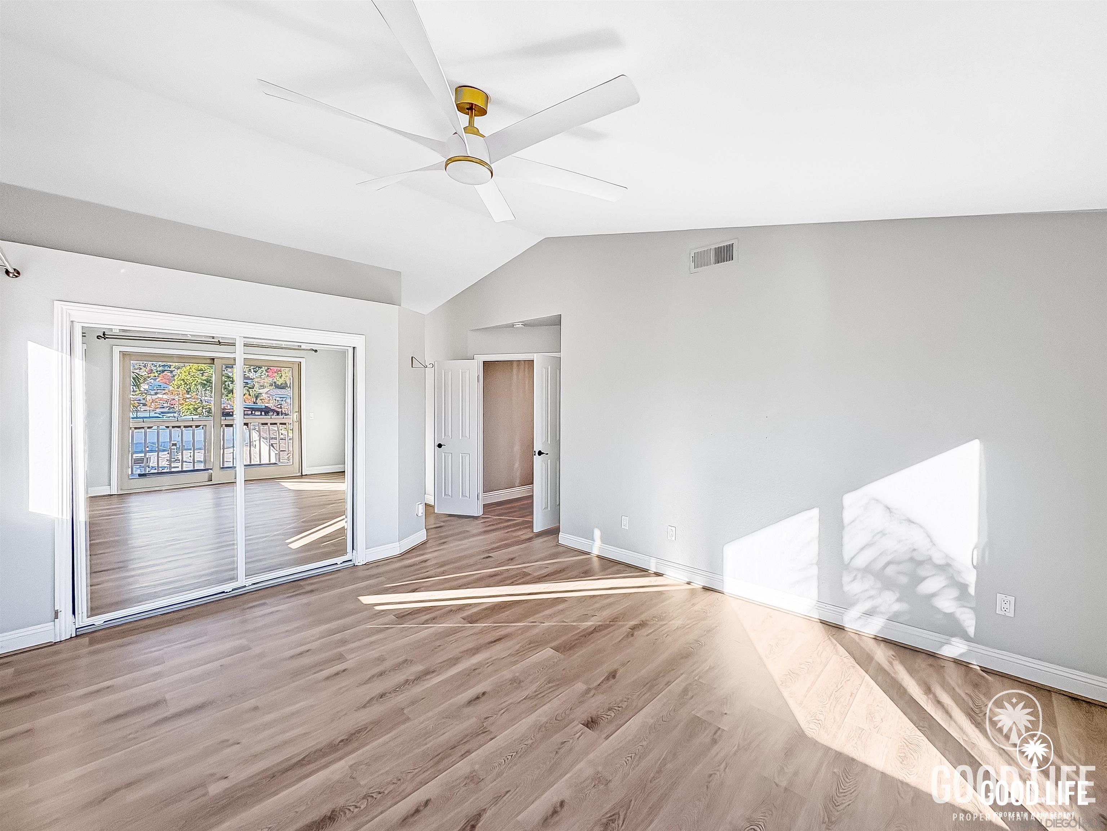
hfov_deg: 102.1
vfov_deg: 85.7
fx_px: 448
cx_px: 554
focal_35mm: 14
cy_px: 416
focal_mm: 2.22
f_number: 2.2
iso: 64
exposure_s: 1/140
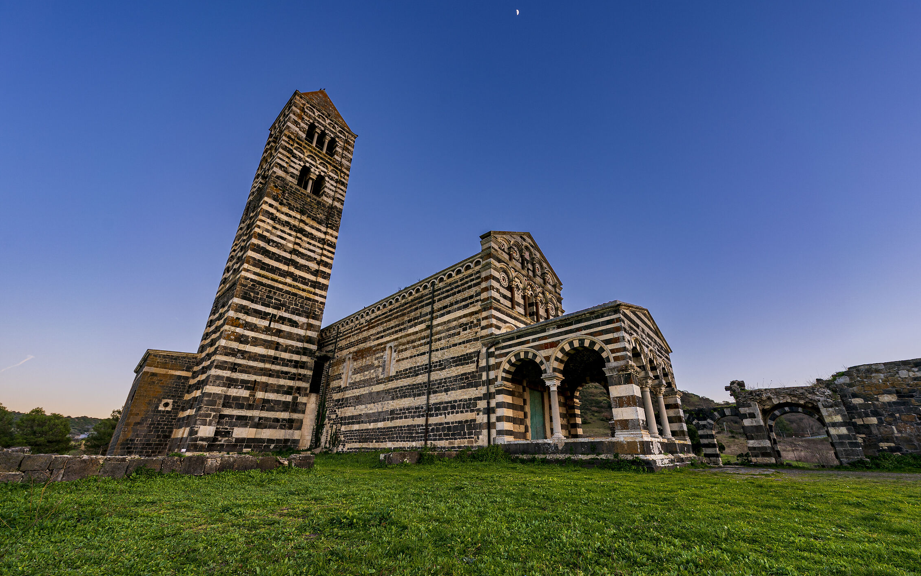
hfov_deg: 109.3
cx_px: 476
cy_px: 316
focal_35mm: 13
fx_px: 326
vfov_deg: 82.6
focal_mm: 12
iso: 100
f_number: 7.1
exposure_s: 1/40
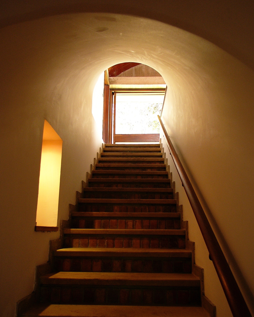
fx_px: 282
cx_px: 129
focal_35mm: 30
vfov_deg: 58.8
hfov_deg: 48.5
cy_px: 164
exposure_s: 1/25
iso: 100
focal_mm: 7
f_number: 2
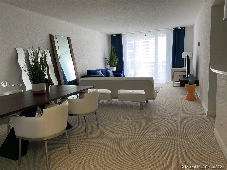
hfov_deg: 67.3
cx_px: 114
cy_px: 85
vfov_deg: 53.1
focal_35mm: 26
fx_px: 170
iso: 320
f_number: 1.8
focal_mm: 4.25
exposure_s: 1/40
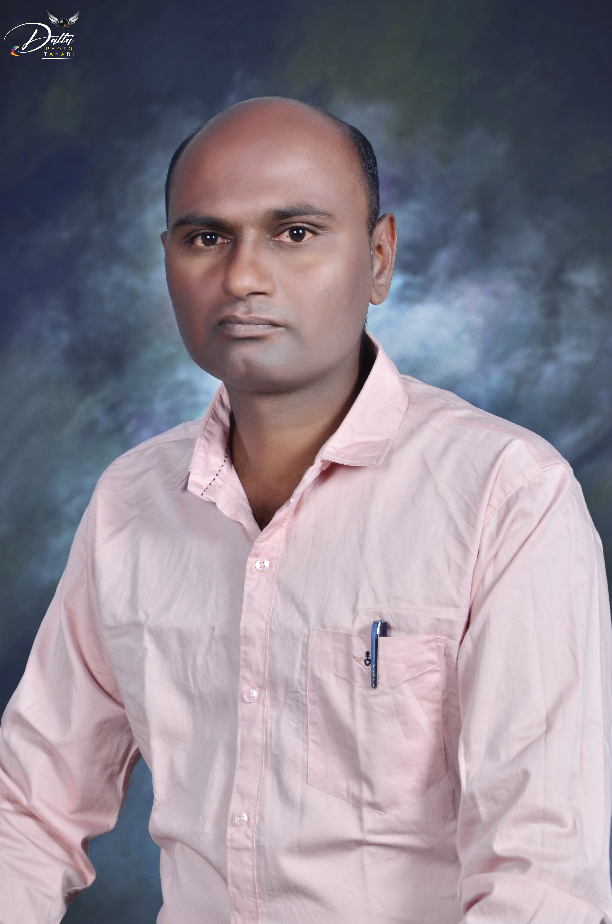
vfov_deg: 28.1
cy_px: 462
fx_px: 1844
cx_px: 306
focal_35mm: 72
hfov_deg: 18.8
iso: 200
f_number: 7.1
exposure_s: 1/125
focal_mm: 48
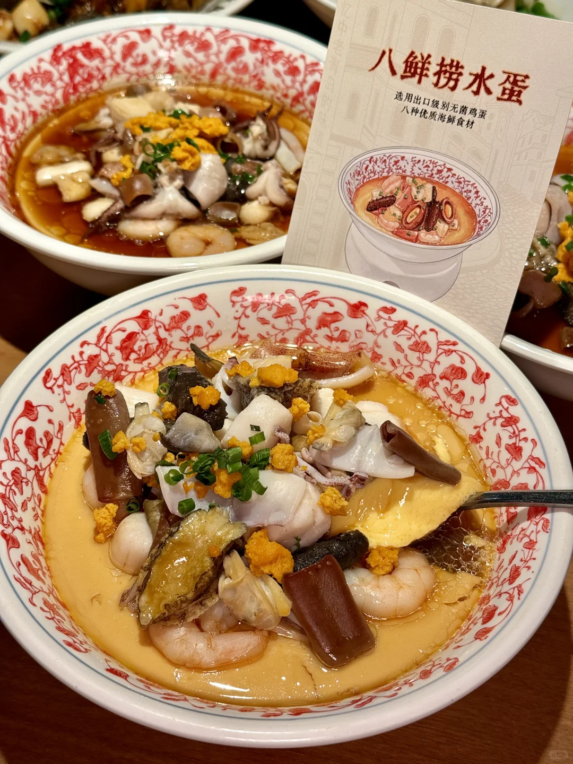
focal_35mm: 48
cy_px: 382
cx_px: 286
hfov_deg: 30.3
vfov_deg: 39.7
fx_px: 1059
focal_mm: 6.76
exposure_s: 1/175
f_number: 1.78
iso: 50
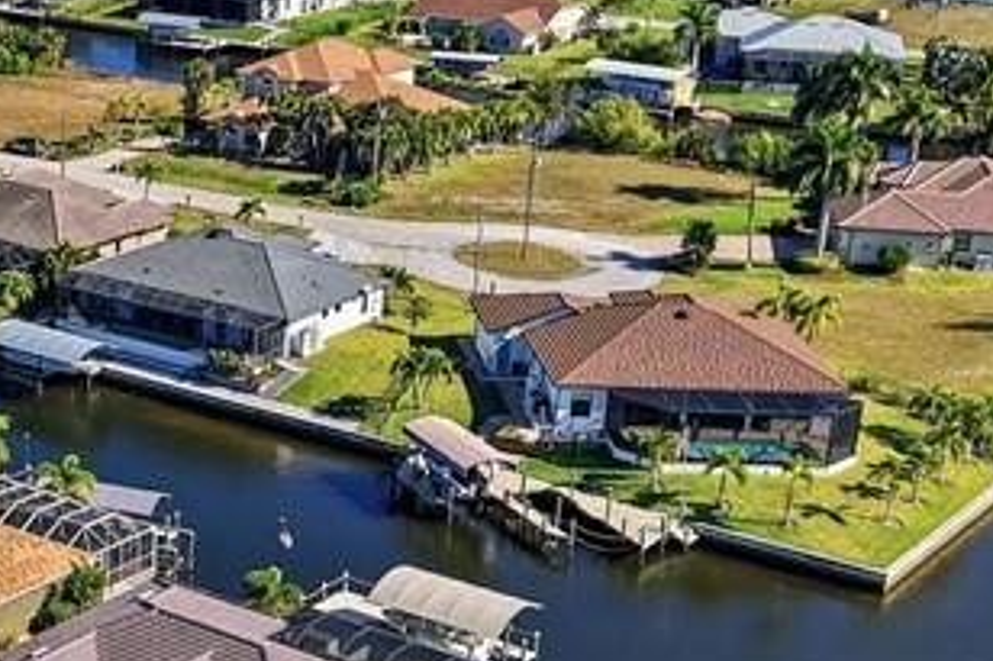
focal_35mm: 83
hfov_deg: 23.1
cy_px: 422
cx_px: -84
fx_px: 2288
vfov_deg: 16.4
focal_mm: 8.7
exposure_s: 1/6400
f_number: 1.8
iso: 100
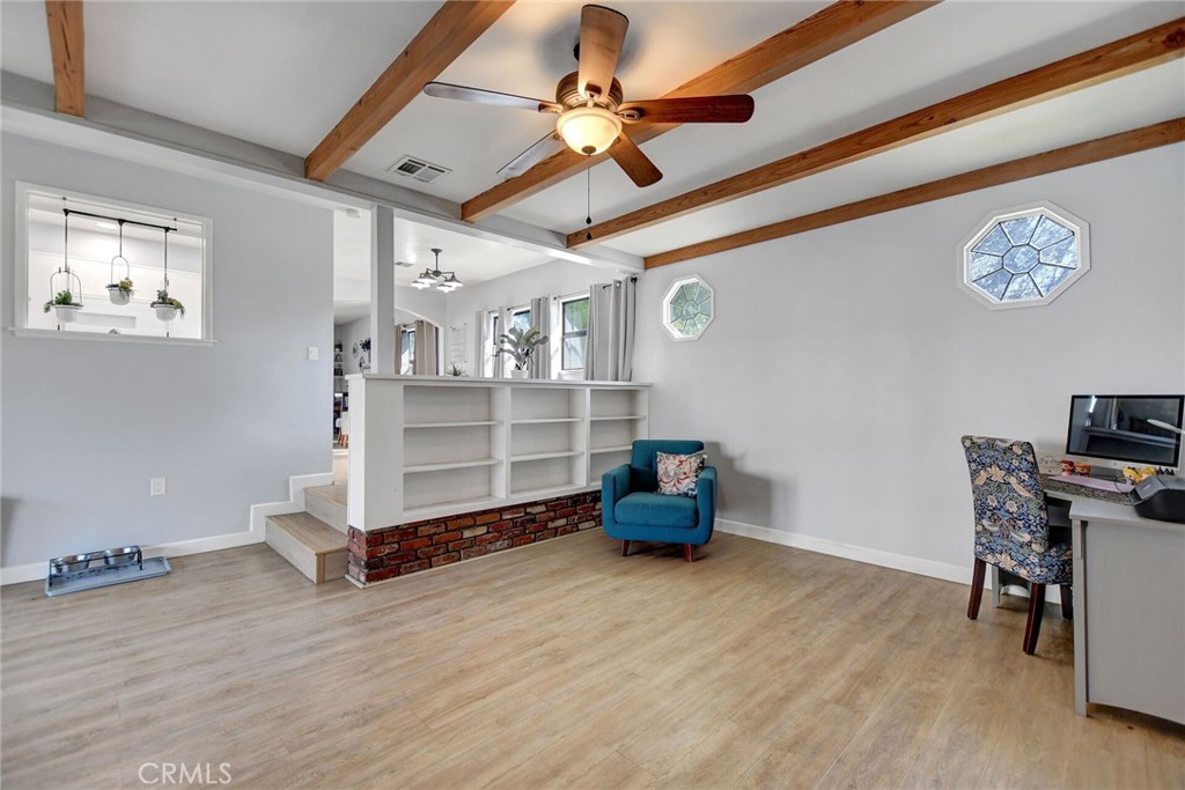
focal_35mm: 15
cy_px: 395
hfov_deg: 100.4
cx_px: 592
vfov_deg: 77.3
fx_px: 494
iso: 400
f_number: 4.5
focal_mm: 10
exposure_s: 1/80
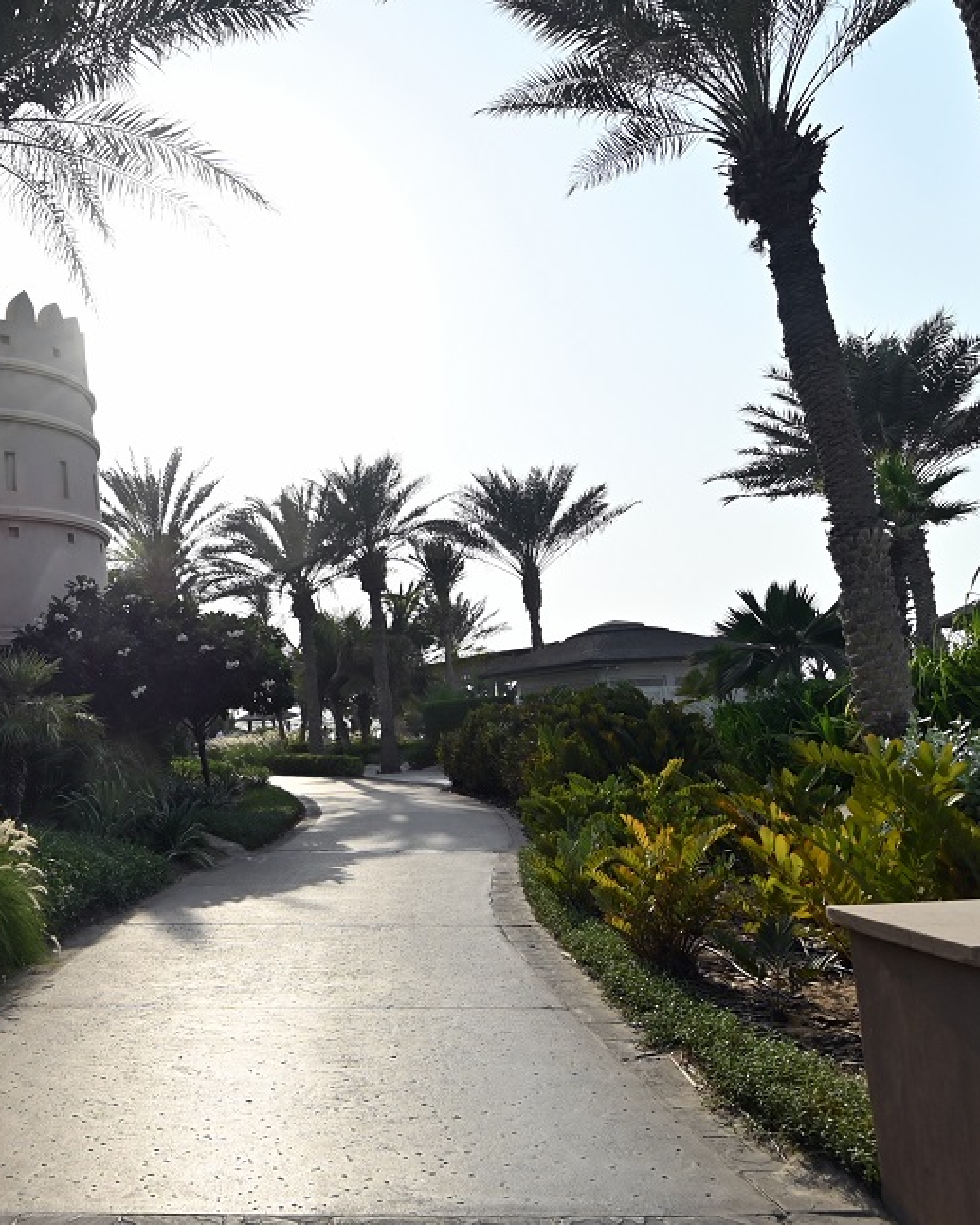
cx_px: 128
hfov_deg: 49.8
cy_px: 610
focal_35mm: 26
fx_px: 942
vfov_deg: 66.0
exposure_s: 1/500
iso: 100
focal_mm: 12
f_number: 8
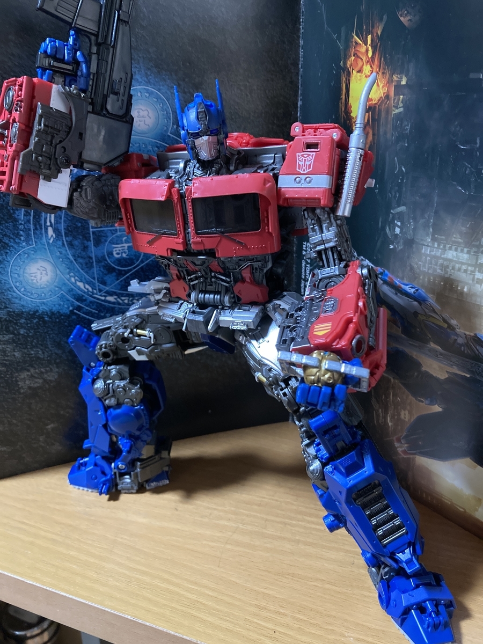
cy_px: 322
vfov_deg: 63.4
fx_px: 521
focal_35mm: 28
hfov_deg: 49.7
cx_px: 242
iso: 500
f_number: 1.8
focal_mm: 3.99
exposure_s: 1/30
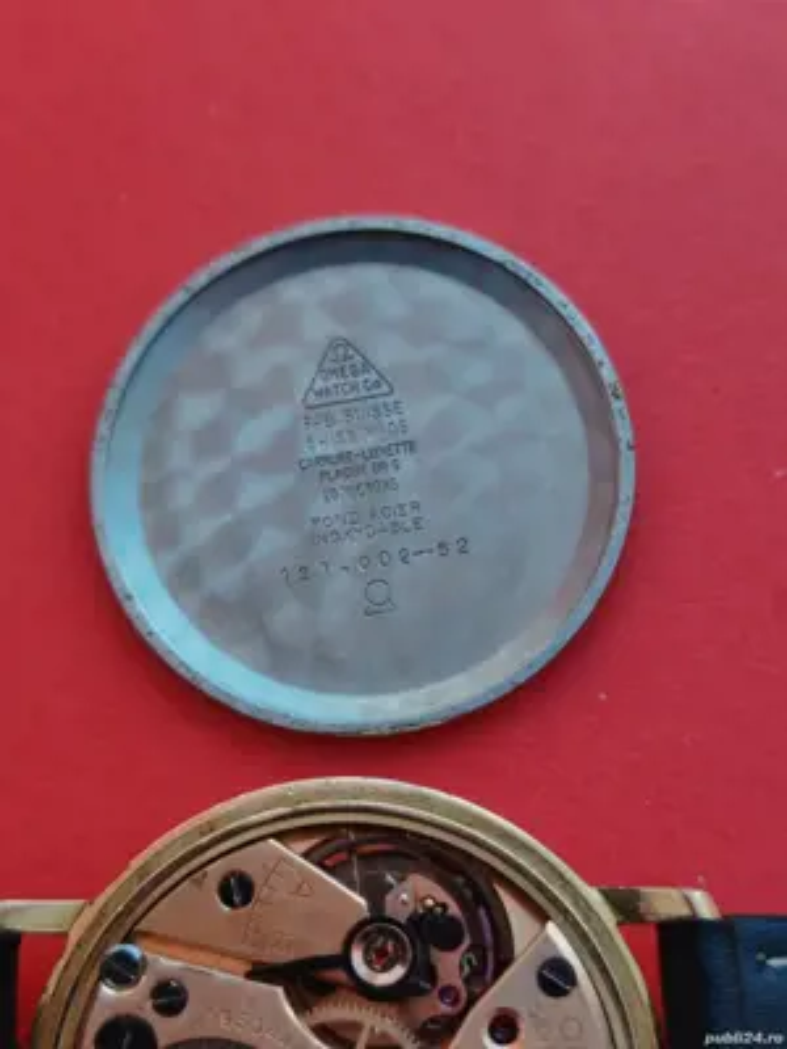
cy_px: 524
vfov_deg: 35.5
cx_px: 394
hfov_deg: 27.0
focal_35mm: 54
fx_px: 1637
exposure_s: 1/100
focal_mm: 6.12
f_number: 1.9
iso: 80
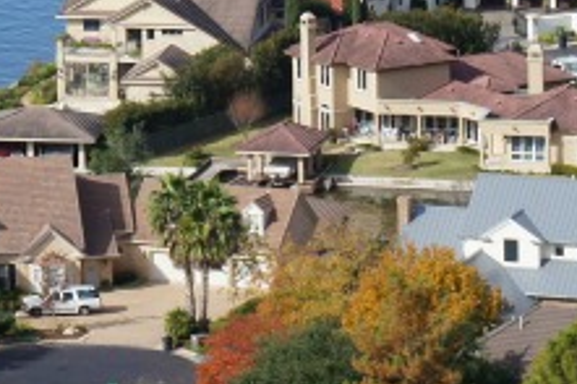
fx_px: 4997
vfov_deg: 4.4
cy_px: -287
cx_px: -110
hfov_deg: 6.6
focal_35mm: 312
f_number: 13
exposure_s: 1/160
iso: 200
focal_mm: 46
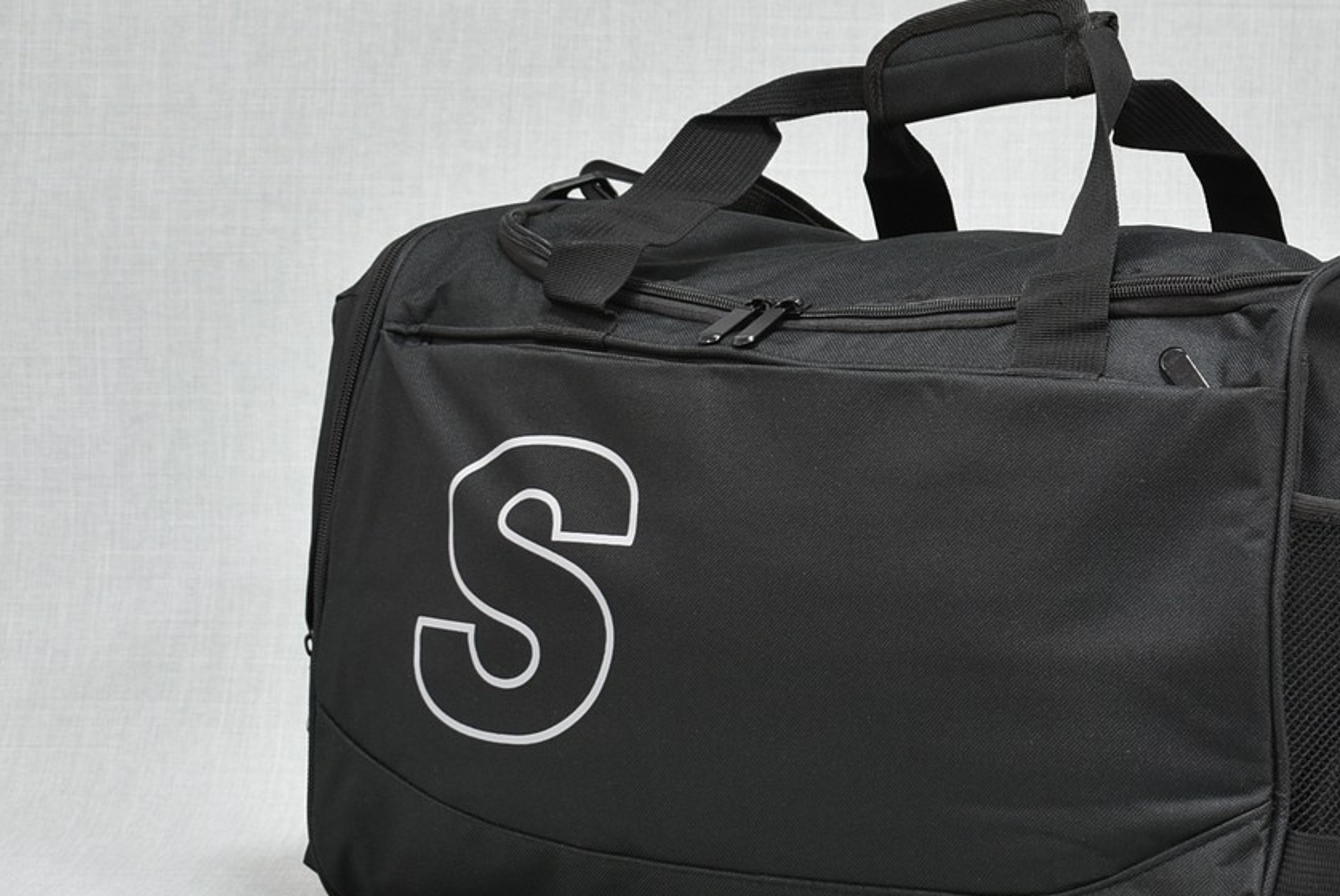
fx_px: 2906
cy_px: 478
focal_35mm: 78
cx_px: 956
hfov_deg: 25.7
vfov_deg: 17.5
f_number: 5.6
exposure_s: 1/10
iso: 100
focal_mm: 34
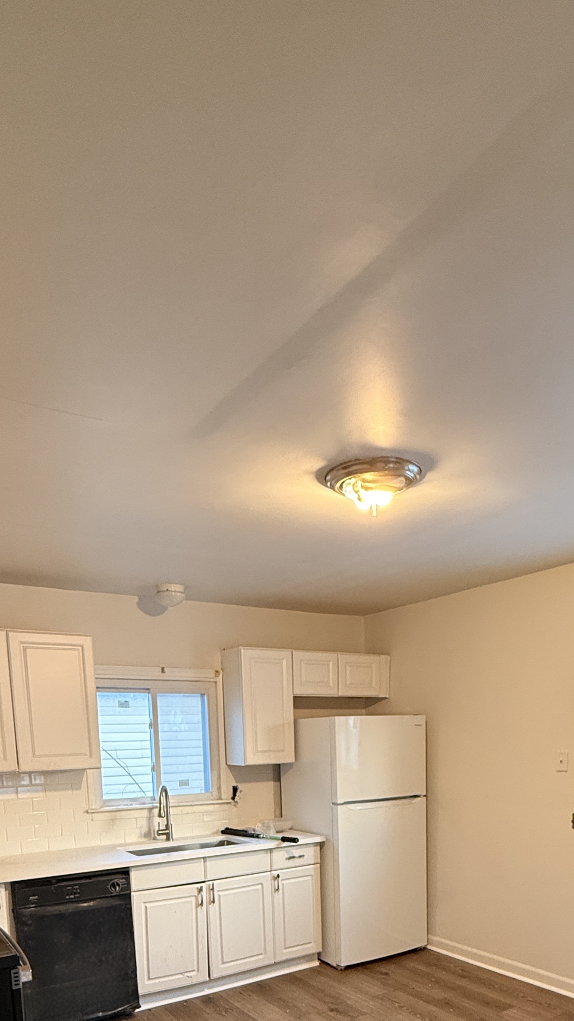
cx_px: 321
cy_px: 836
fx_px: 704
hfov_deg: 44.3
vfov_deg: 64.6
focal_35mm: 26
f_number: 2.2
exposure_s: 1/60
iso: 320
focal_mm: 2.22
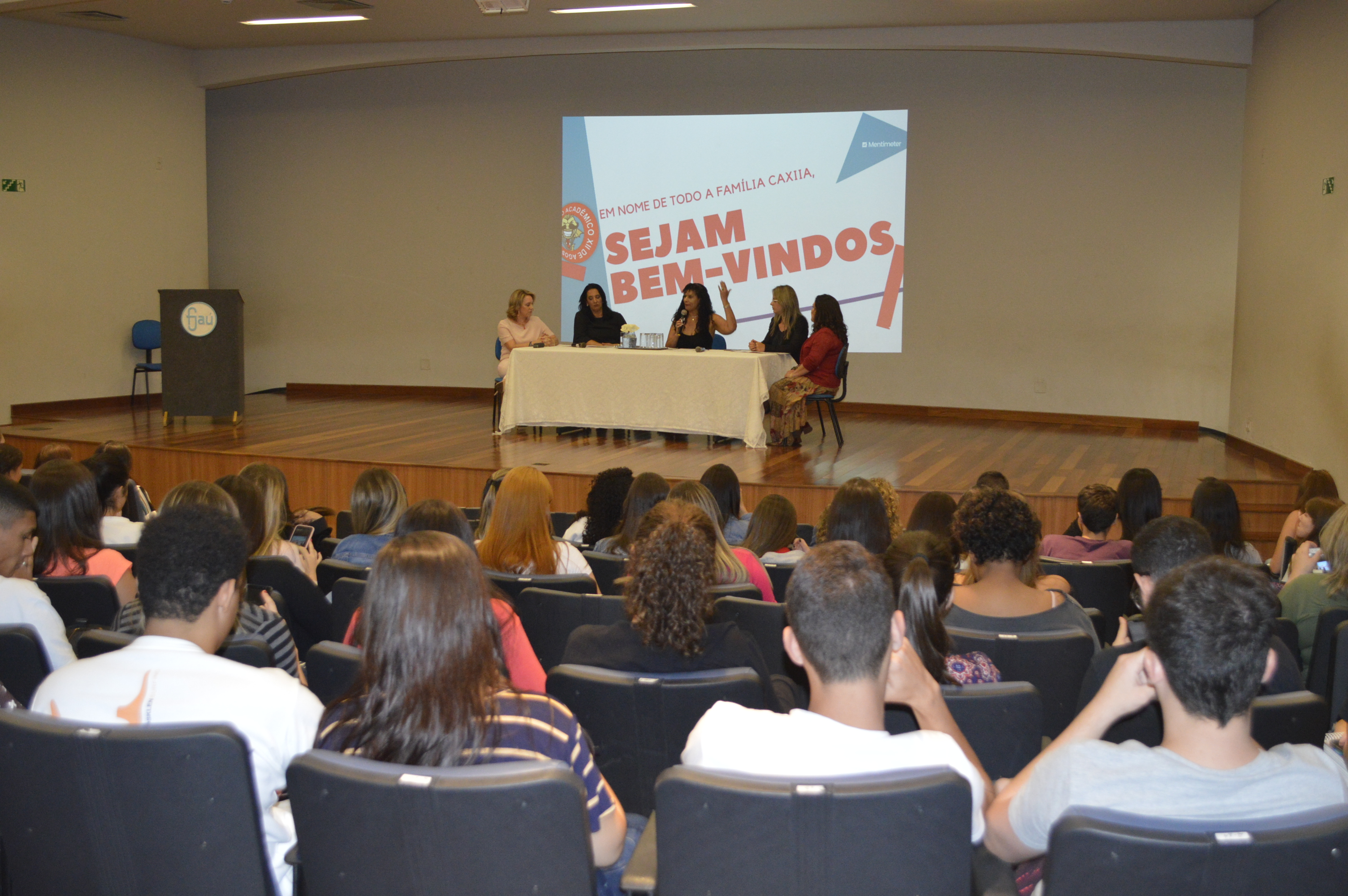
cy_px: 448
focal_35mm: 42
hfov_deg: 46.4
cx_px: 674
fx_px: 1571
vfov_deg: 31.8
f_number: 4.5
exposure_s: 1/60
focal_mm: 28
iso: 1600
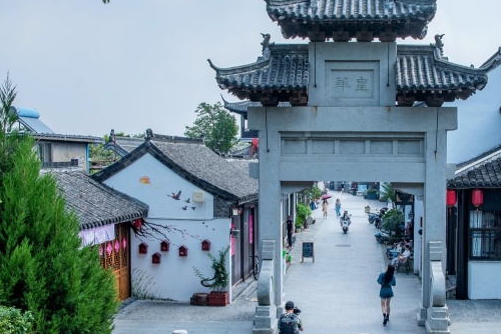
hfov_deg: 40.3
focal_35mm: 48
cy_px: 193
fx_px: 668
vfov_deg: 28.1
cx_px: 353
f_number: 11
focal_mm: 24
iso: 100
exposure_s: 1/80
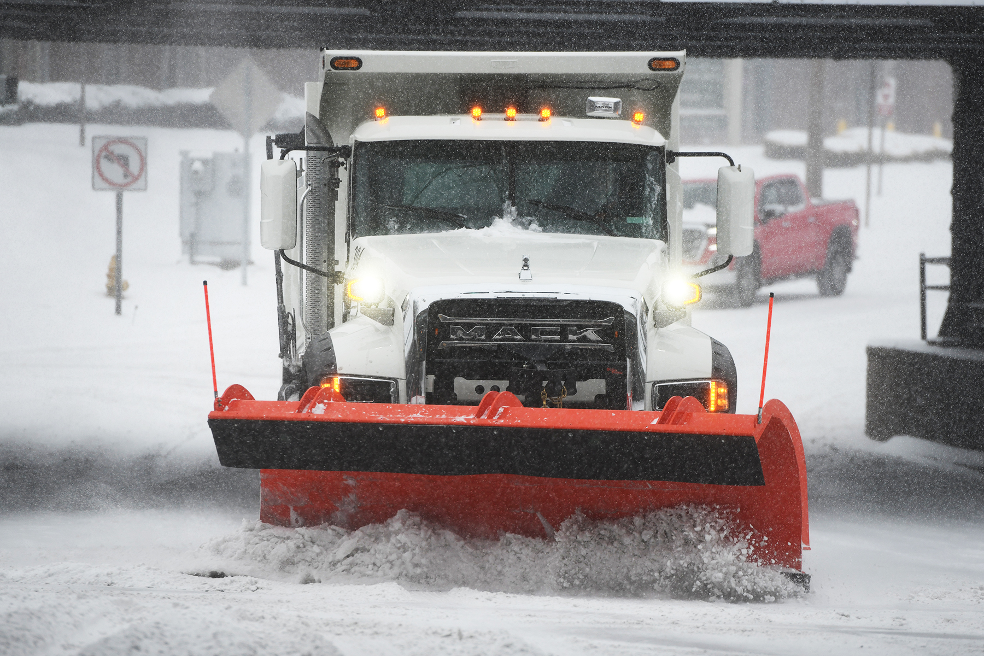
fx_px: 5466
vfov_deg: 6.9
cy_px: 328
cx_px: 492
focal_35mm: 200
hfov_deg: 10.3
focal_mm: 200
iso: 400
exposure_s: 1/800
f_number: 4.5
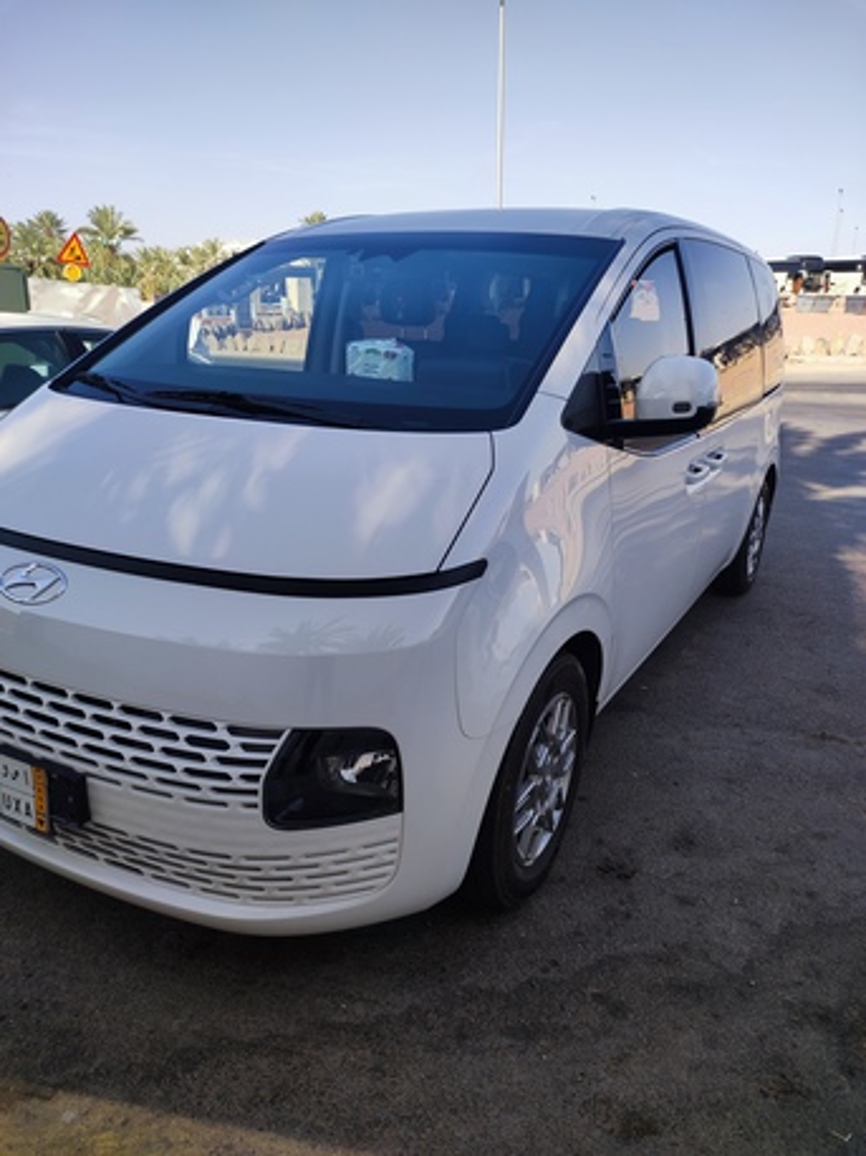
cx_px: 433
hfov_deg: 74.7
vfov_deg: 91.1
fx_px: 568
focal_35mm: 17
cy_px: 578
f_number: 1.79
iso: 50
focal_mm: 4.74
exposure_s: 1/436
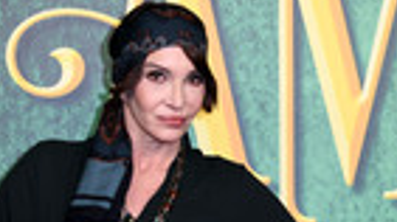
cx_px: 427
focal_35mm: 151
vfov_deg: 7.9
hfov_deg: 14.0
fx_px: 1588
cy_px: 309
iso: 250
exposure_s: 1/160
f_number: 6.3
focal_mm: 45
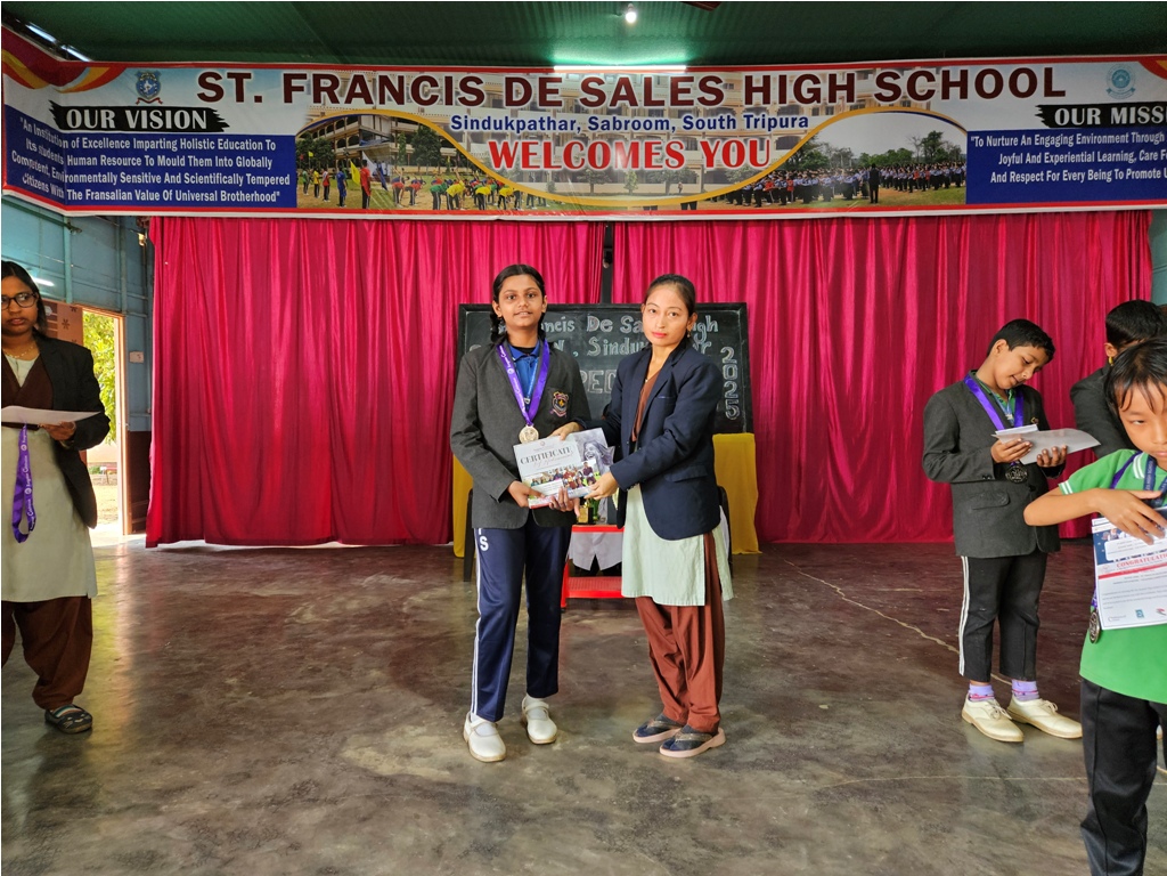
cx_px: 584
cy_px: 438
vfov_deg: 58.9
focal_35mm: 23
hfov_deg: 73.9
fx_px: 775
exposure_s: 1/100
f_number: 1.8
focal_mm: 5.4
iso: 80
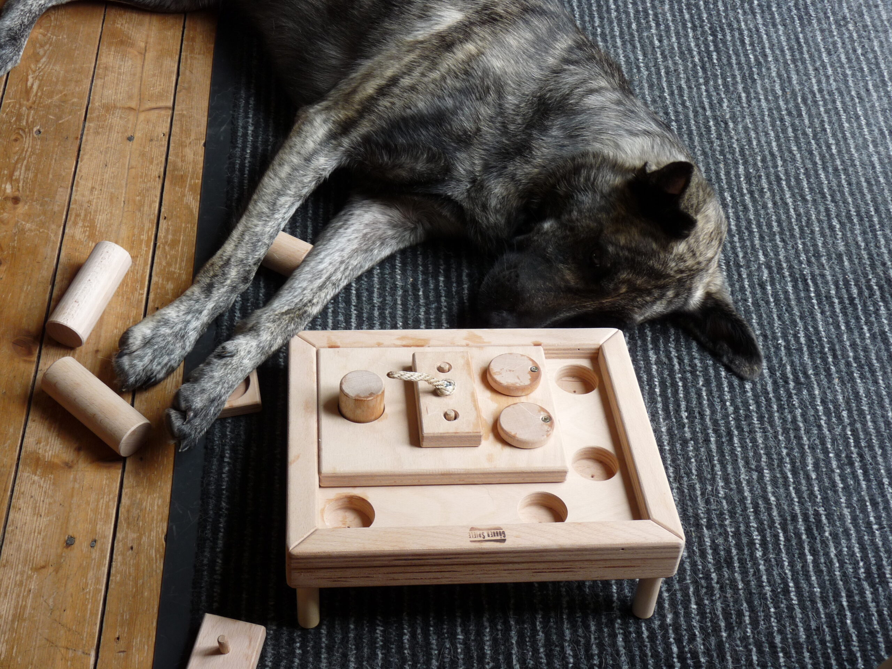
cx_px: 446
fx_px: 1237
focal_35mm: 48
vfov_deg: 30.3
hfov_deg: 39.7
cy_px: 334
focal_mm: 8.5
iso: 100
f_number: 3.2
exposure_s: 1/50
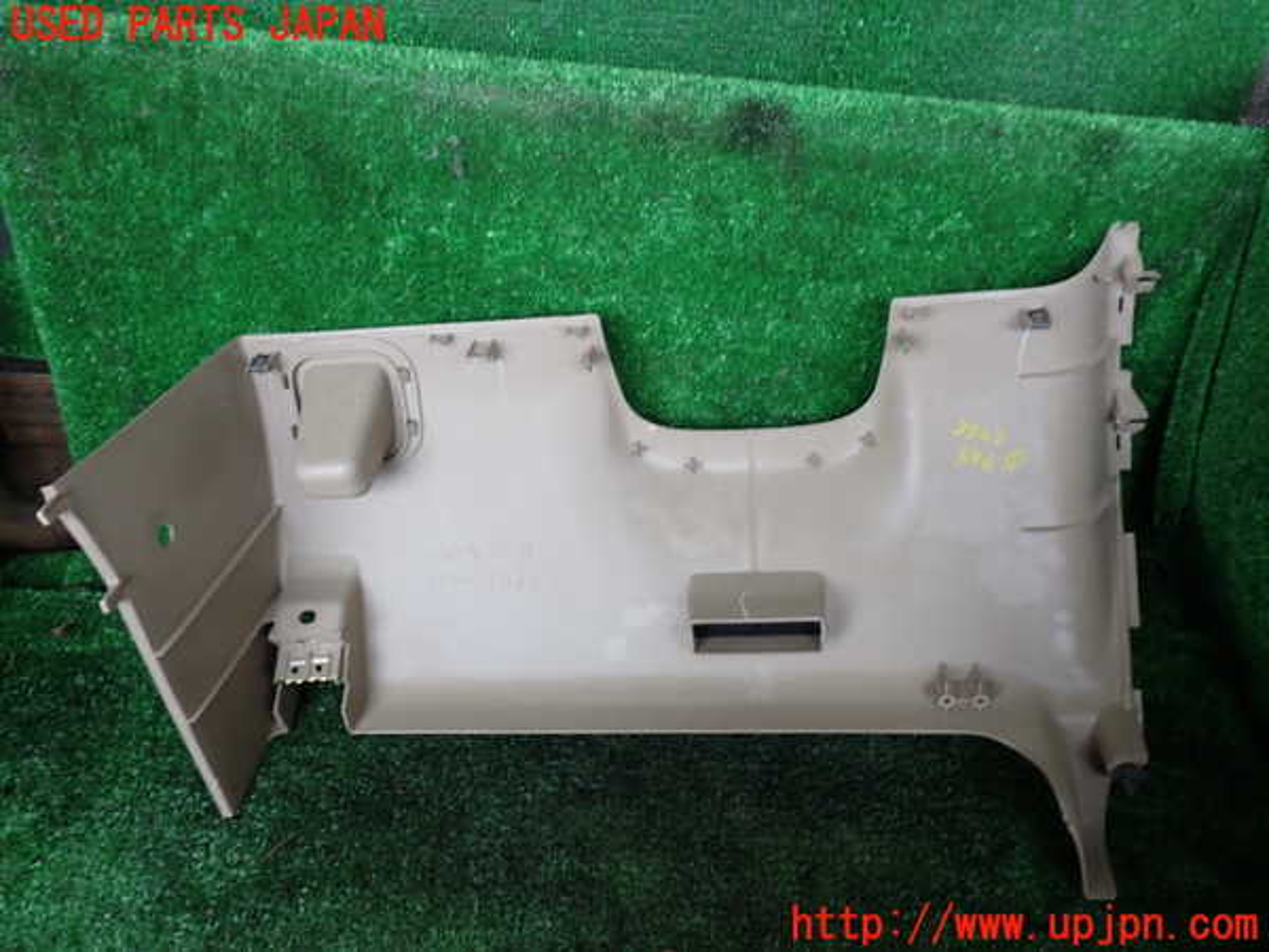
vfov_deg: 46.8
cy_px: 476
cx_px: 634
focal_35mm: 30
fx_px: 1100
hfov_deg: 60.0
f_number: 2.3
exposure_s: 1/50
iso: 200
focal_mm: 5.4
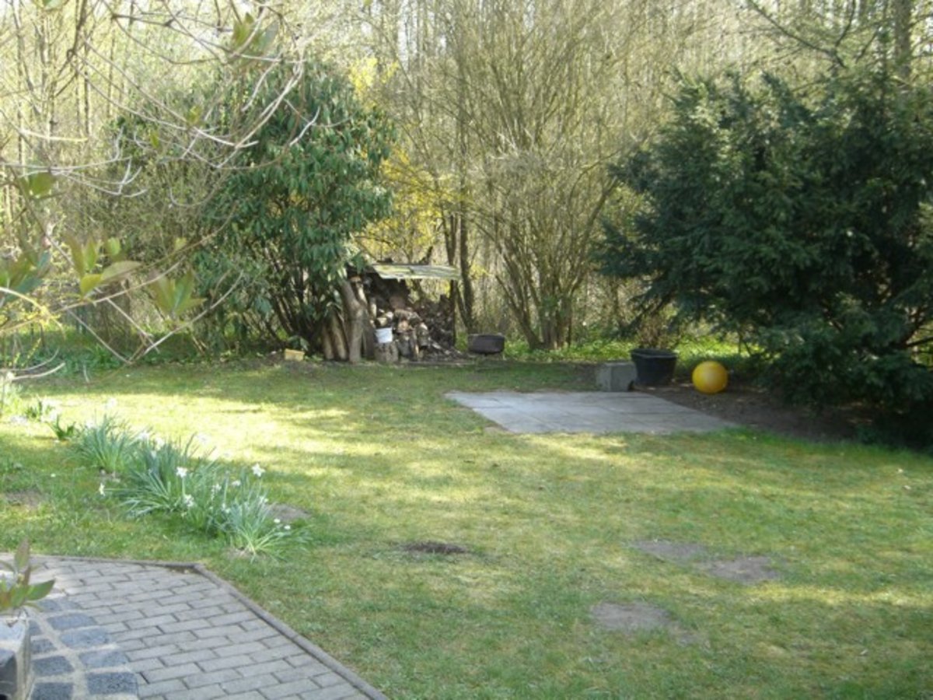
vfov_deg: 37.7
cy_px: 350
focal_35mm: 38
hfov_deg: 49.0
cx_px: 466
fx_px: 1024
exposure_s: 1/160
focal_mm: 7.9
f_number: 2.8
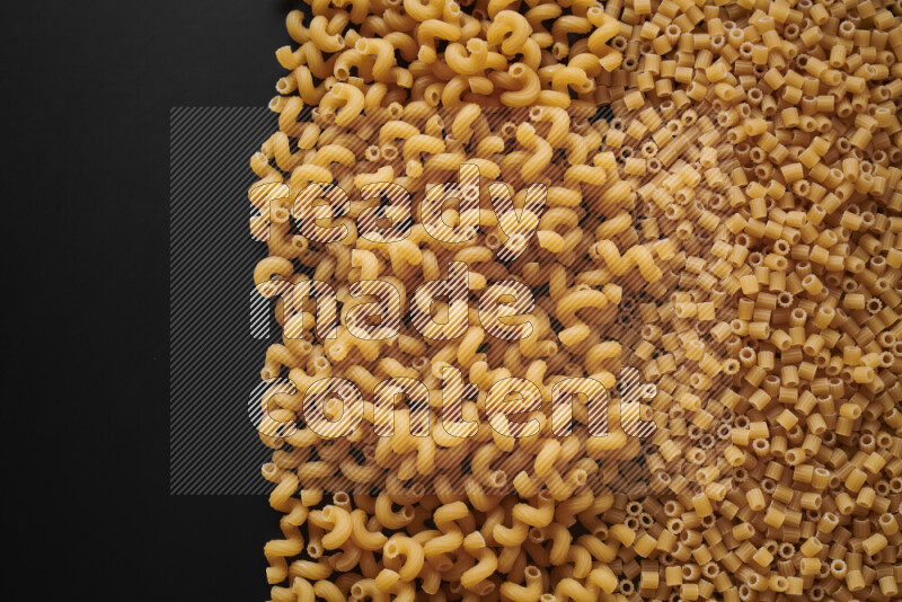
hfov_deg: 39.6
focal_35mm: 50
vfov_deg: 27.0
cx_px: 451
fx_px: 1253
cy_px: 301
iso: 160
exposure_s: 1/100
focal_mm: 50
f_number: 8
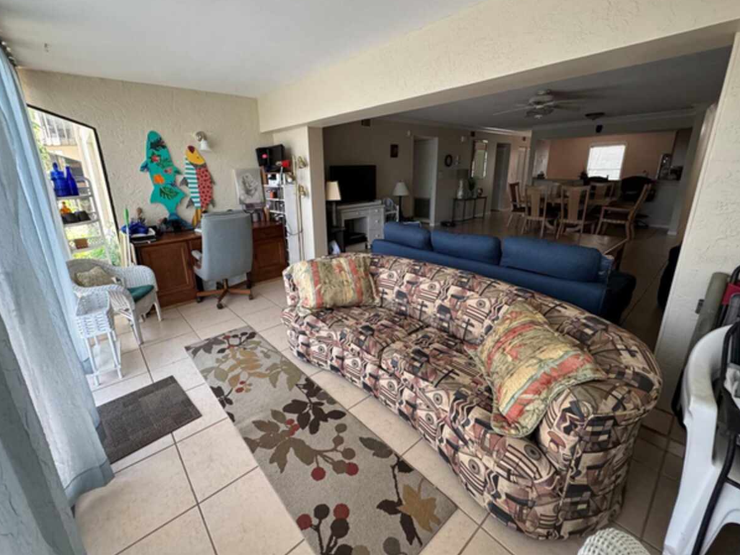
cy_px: 259
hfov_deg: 98.1
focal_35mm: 15
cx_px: 349
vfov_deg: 81.6
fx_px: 321
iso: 320
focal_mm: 2.22
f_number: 2.2
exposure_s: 1/80
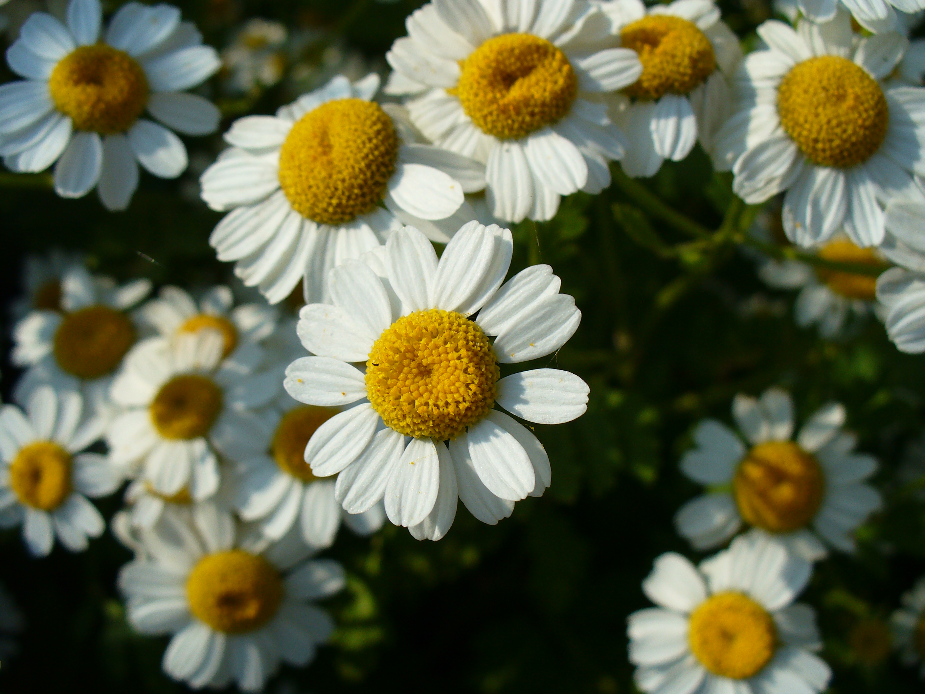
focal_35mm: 37
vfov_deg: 38.7
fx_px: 989
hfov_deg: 50.1
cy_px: 347
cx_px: 462
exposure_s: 1/500
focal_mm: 6.1
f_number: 5.6
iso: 80
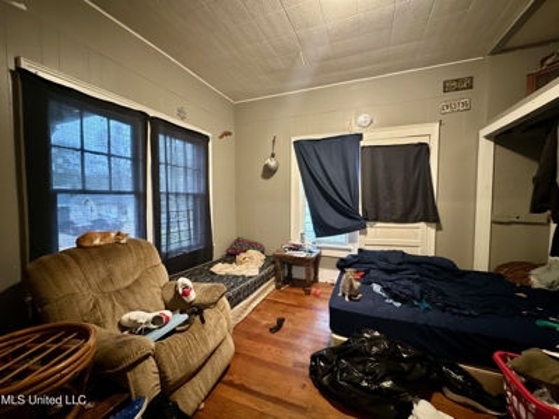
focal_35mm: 14
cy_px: 210
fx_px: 226
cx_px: 280
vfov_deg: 85.7
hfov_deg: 102.1
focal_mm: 2.22
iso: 1000
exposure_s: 1/40
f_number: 2.2
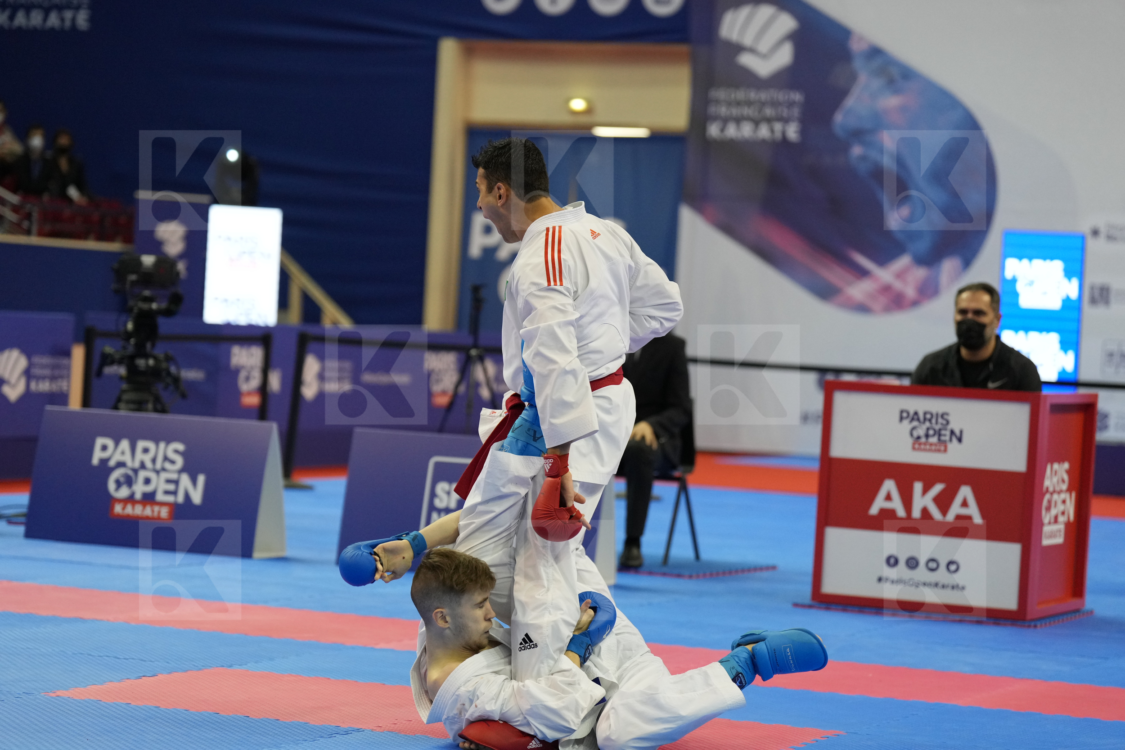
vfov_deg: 12.8
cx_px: 562
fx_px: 3343
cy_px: 375
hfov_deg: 19.1
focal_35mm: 107
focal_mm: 107
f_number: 2.8
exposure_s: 1/1000
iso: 3200
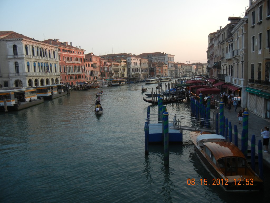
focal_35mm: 30
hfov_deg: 60.0
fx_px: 234
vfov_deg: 46.8
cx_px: 135
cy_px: 102
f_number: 3.5
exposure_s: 1/174
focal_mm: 5.4
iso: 160
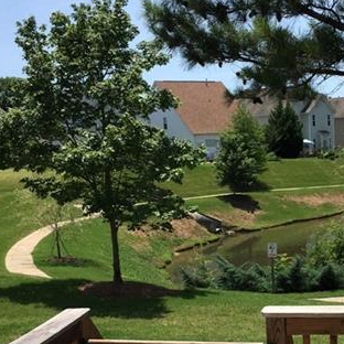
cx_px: 269
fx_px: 708
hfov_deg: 26.8
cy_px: 271
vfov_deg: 26.8
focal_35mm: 63
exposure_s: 1/1672
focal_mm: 4.15
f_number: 2.2
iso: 25
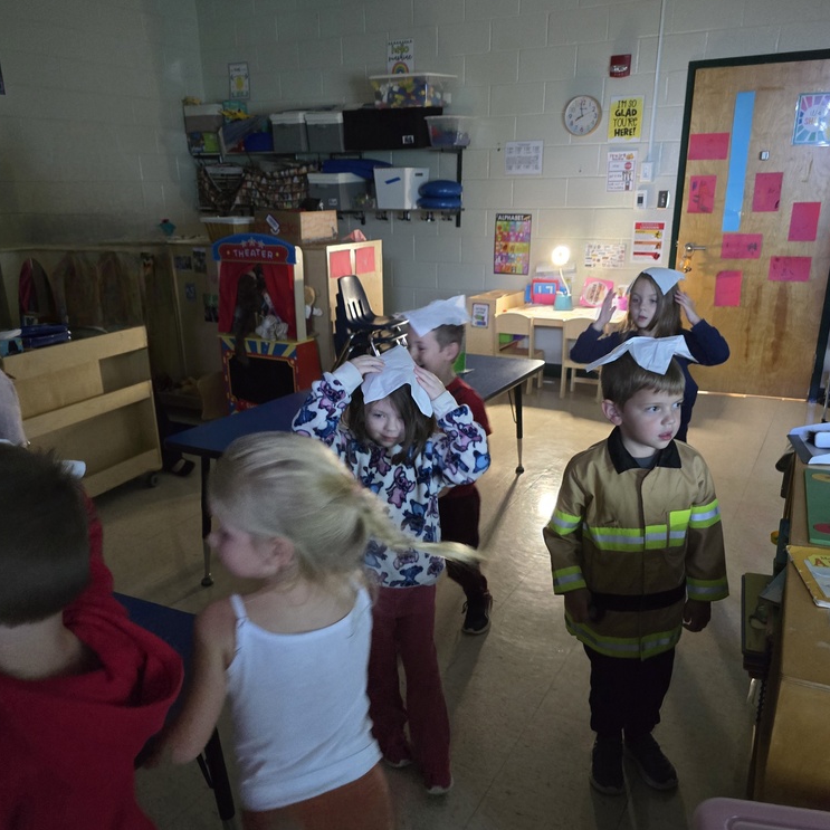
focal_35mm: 28
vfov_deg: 57.2
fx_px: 760
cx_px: 419
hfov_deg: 57.3
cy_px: 457
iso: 2000
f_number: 1.7
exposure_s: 1/60.2
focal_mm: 6.3
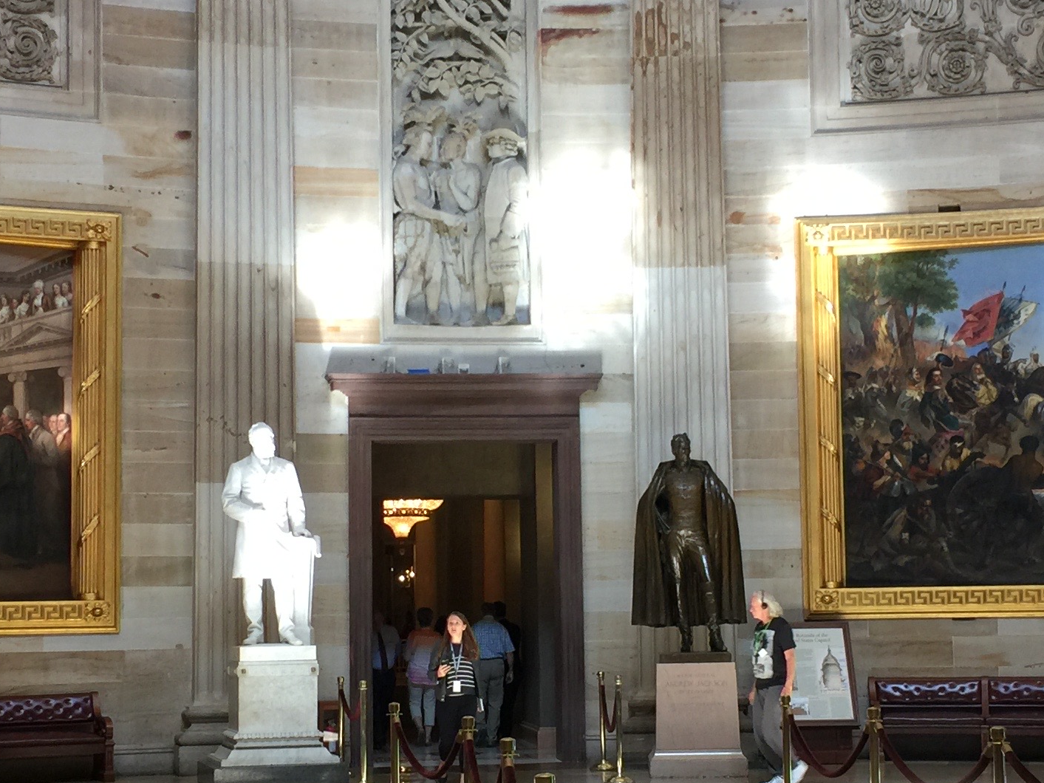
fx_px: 2021
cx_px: 556
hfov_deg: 29.0
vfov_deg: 21.9
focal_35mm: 67
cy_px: 442
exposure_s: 1/15
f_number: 2.2
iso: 32
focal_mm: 4.15
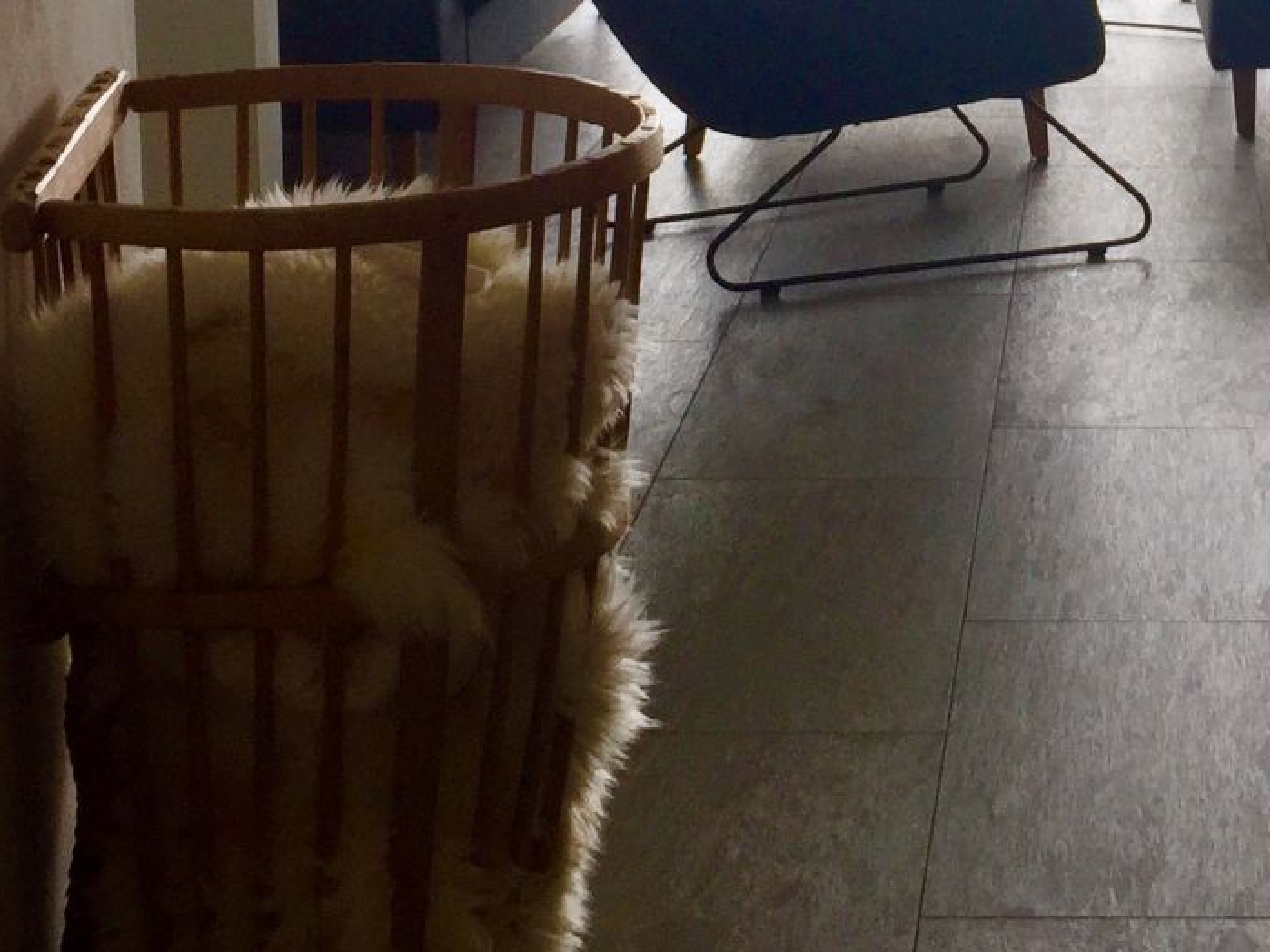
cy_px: 0
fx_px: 3118
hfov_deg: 22.4
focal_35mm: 85
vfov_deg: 17.0
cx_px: 1181
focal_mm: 4.15
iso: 32
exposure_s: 1/120
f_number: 2.2
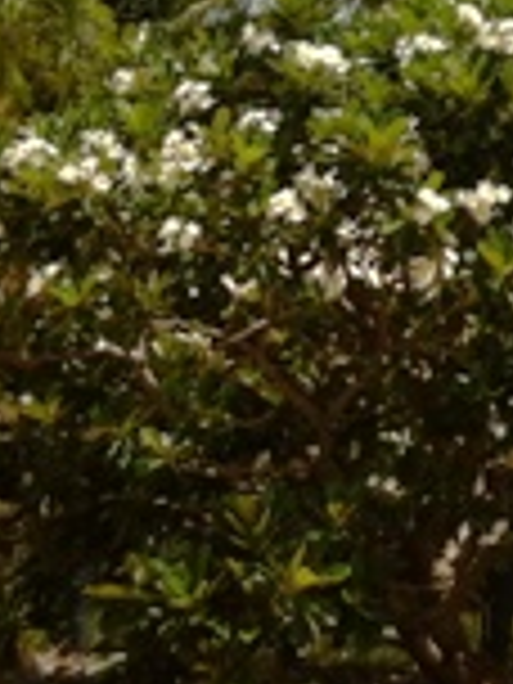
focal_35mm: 147
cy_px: -40
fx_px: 2905
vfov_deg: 13.2
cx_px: 927
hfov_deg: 9.6
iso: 80
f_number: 2.8
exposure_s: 1/1676
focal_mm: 3.85
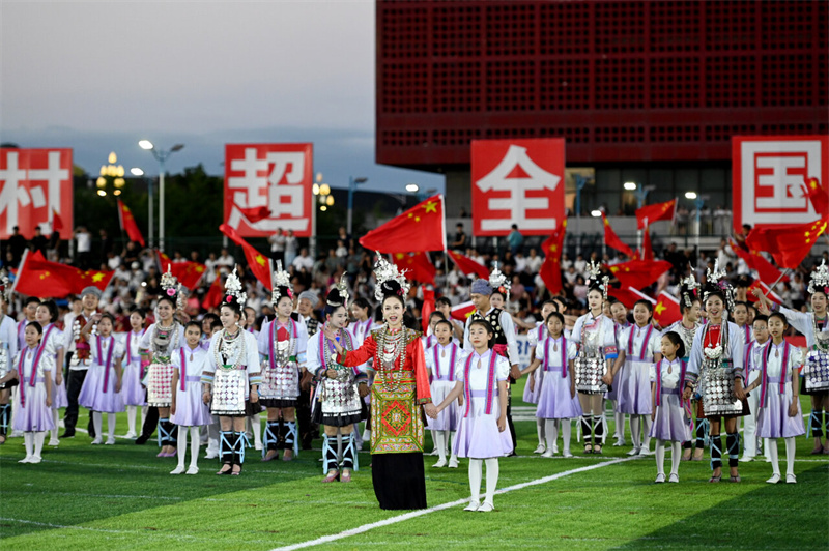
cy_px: 276
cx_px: 414
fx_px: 2807
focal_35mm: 122
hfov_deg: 16.8
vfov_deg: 11.2
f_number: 2.8
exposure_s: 1/750
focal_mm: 122
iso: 3200
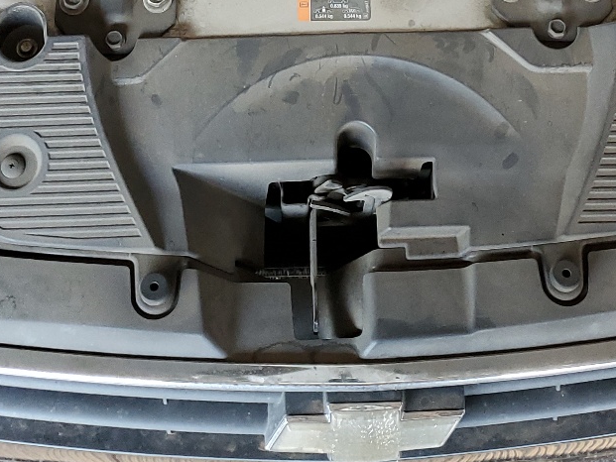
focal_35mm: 67
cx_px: 354
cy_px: -77
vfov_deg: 20.6
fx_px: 1193
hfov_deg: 28.9
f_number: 1.5
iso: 109
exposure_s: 1/60.2
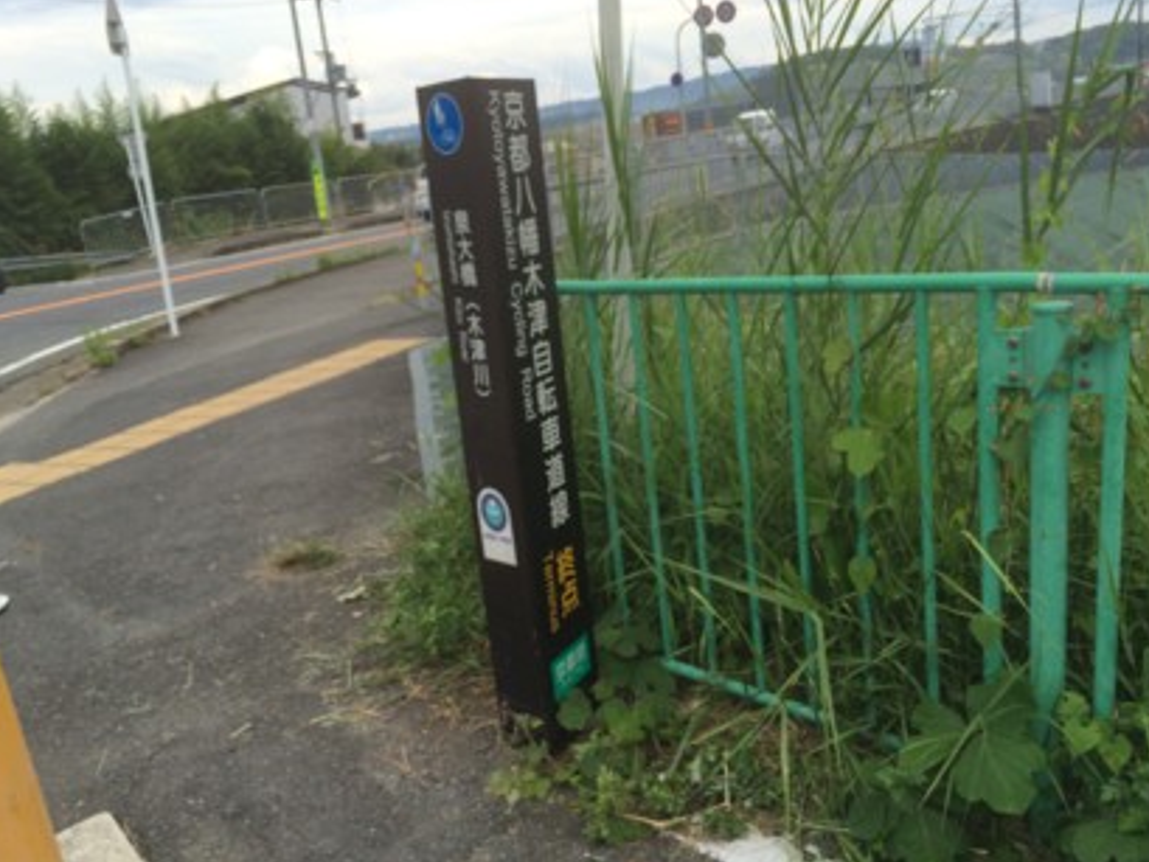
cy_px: 441
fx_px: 1096
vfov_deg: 43.0
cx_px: 582
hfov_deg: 55.3
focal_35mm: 33
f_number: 2.2
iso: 32
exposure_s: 1/194
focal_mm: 4.12
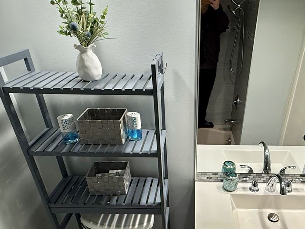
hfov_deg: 60.6
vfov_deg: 47.2
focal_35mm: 29
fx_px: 255
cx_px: 196
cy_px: 158
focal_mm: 2.22
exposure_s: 1/120
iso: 160
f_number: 2.2
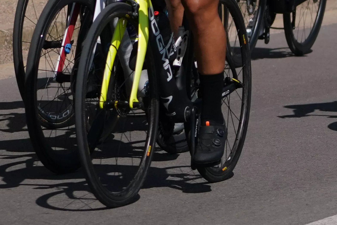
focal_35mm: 499
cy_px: -159
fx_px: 4672
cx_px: 643
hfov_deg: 4.1
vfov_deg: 2.7
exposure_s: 1/8000
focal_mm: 98
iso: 400
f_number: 4
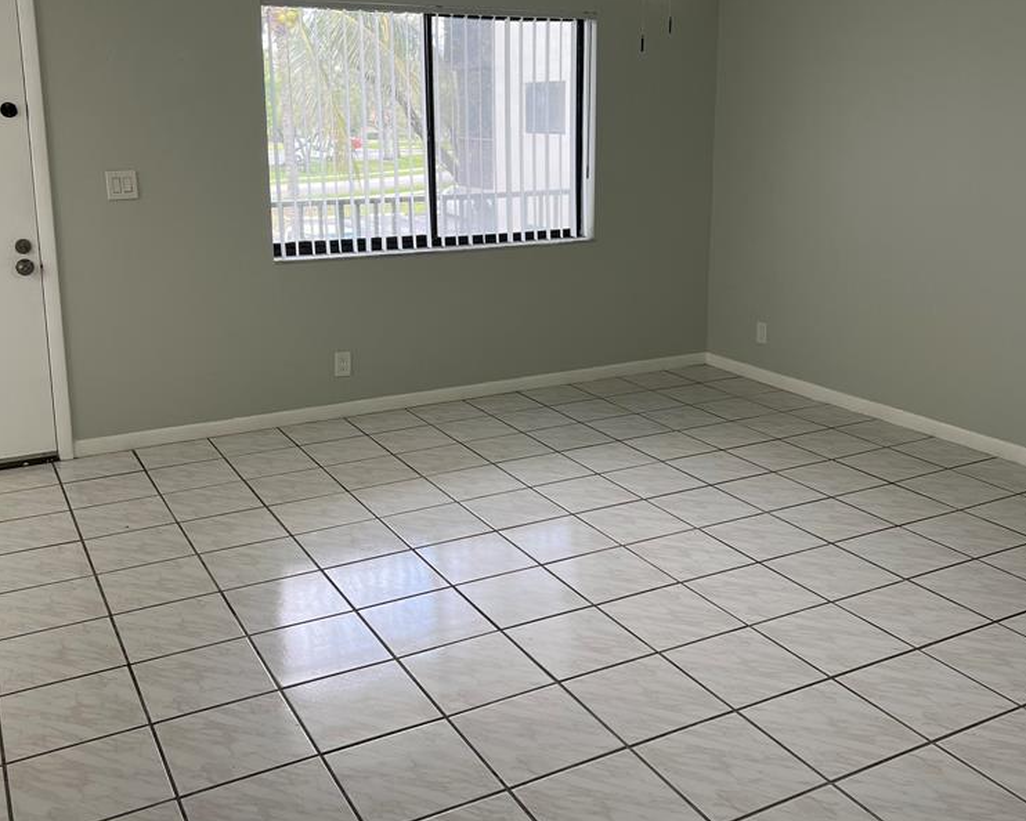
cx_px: 505
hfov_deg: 51.5
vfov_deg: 41.9
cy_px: 304
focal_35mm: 35
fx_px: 1063
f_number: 1.5
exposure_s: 1/120
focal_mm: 5.7
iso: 40
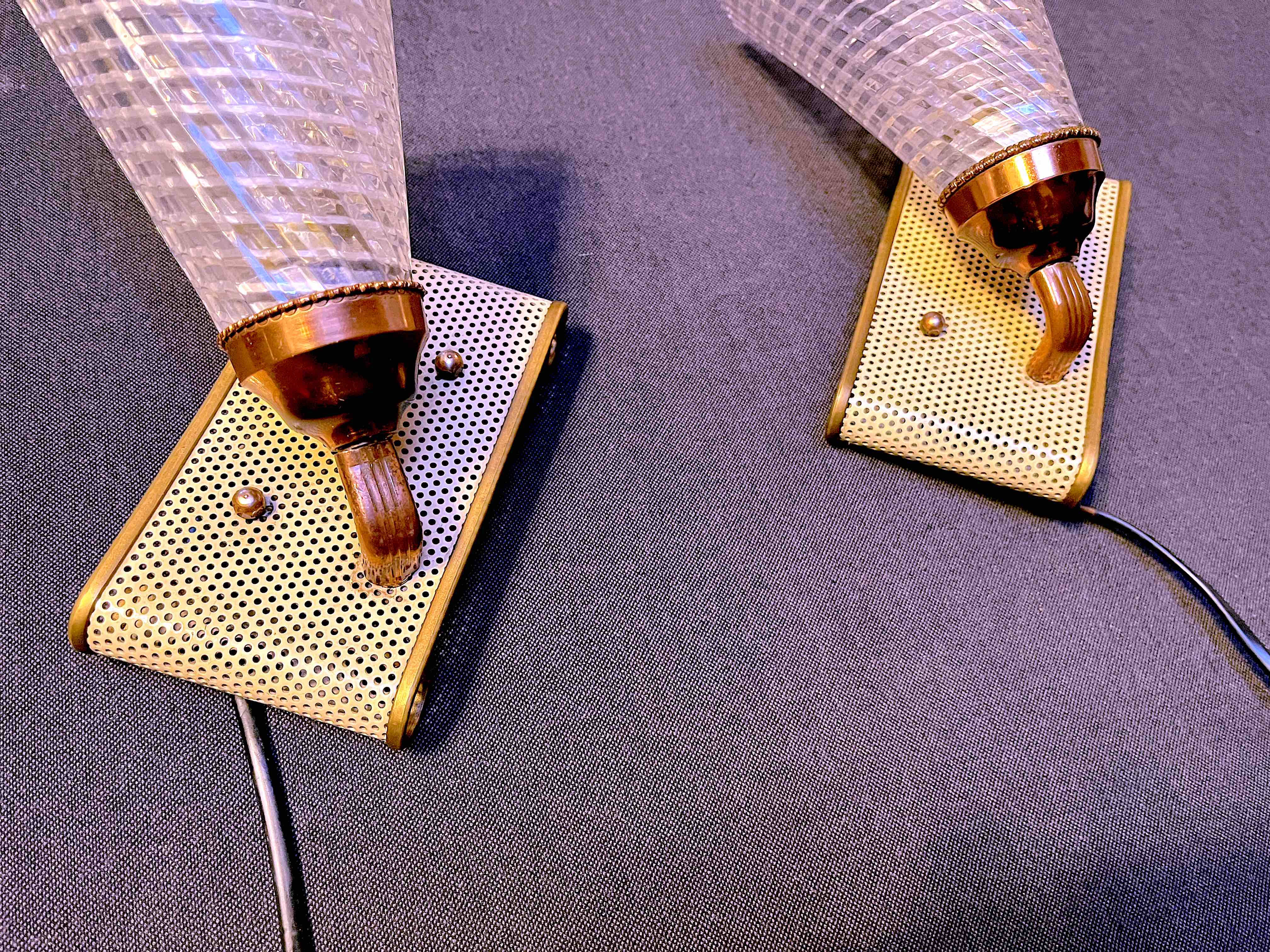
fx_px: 954
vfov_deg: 53.1
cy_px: 476
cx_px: 635
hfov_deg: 67.3
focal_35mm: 26
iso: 500
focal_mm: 5.1
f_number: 1.6
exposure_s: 1/50
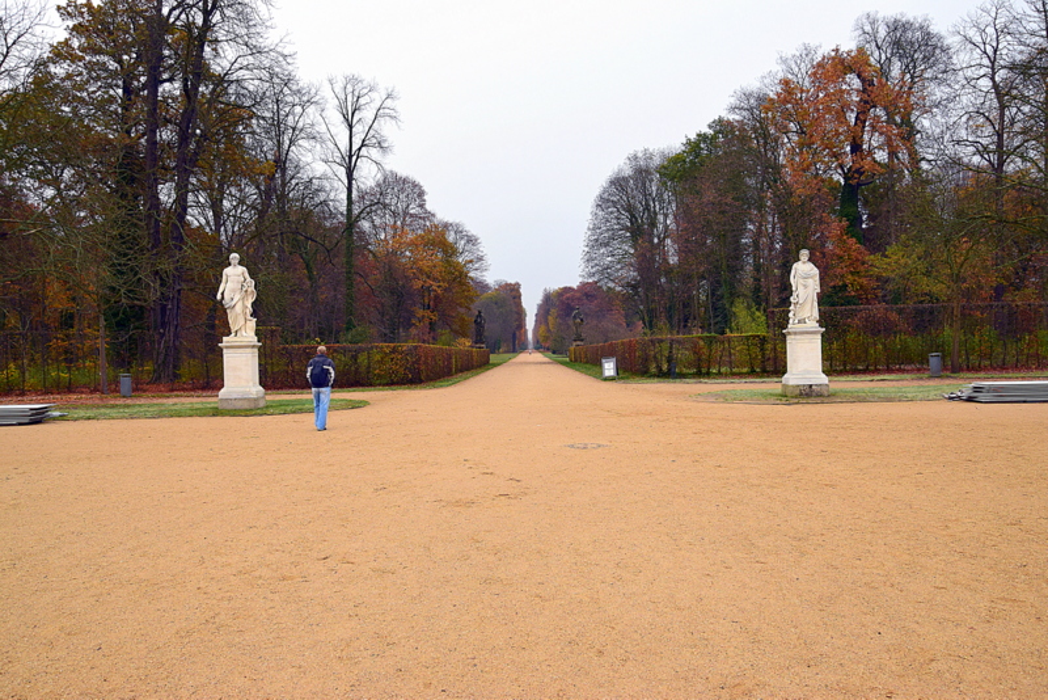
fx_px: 786
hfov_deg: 67.4
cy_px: 350
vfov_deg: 48.0
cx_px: 524
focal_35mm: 27
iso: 400
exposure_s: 1/40
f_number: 7.1
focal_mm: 18
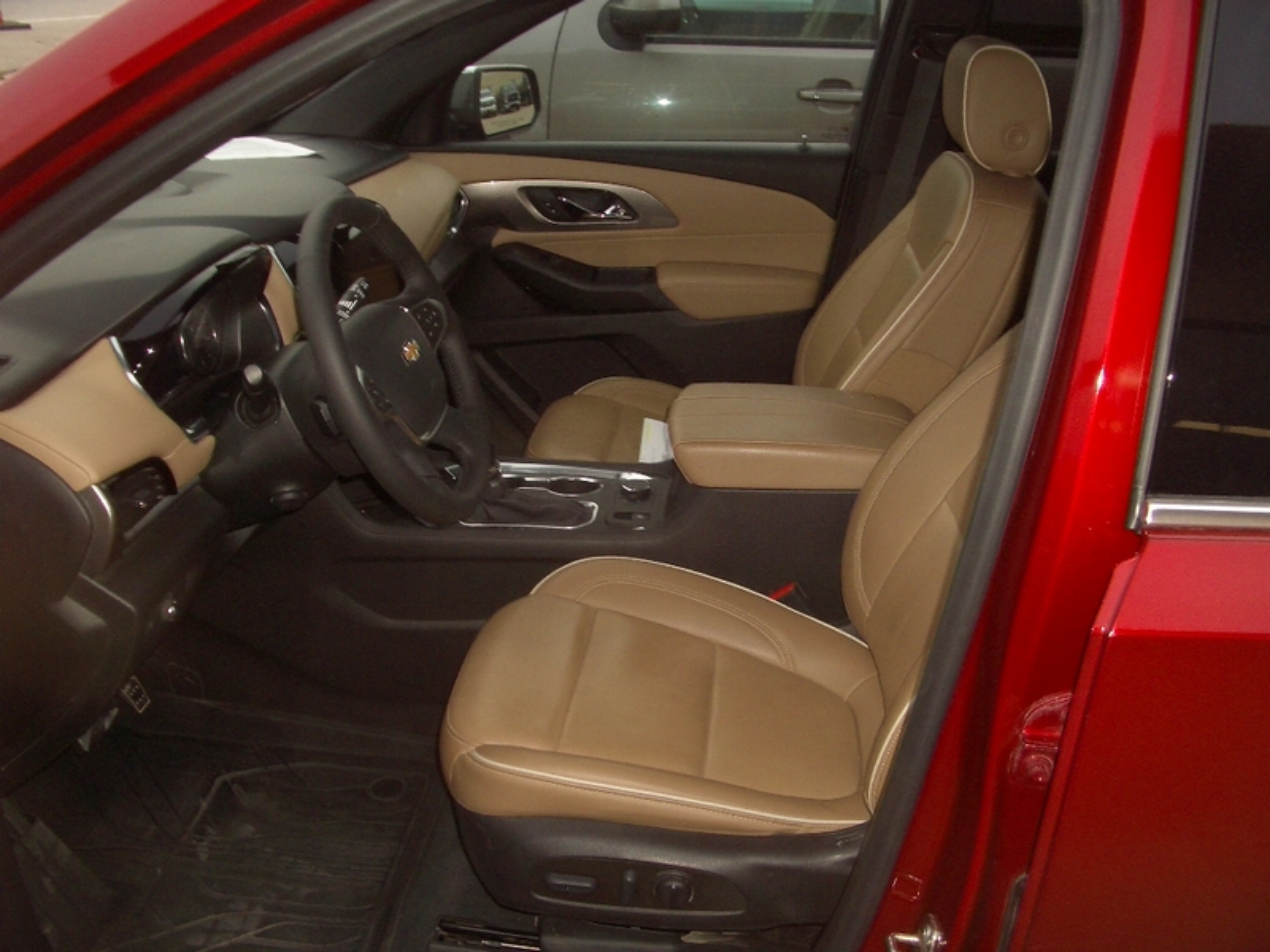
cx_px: 635
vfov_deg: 40.7
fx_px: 1284
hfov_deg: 52.6
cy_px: 476
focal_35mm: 35
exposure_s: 1/60
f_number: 2.6
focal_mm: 5.8
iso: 100
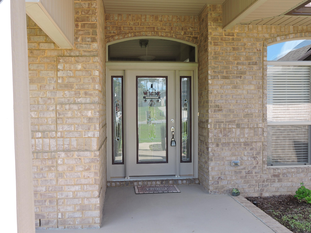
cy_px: 116
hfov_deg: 55.4
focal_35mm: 33
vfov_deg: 42.9
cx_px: 156
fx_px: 296
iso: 100
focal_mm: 5.9
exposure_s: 1/125
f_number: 3.6
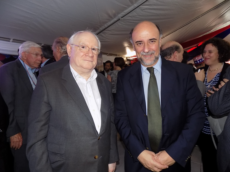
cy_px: 86
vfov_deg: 58.9
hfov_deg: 73.9
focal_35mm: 23
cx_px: 115
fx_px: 153
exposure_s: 1/30
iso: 200
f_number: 3.1
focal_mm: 4
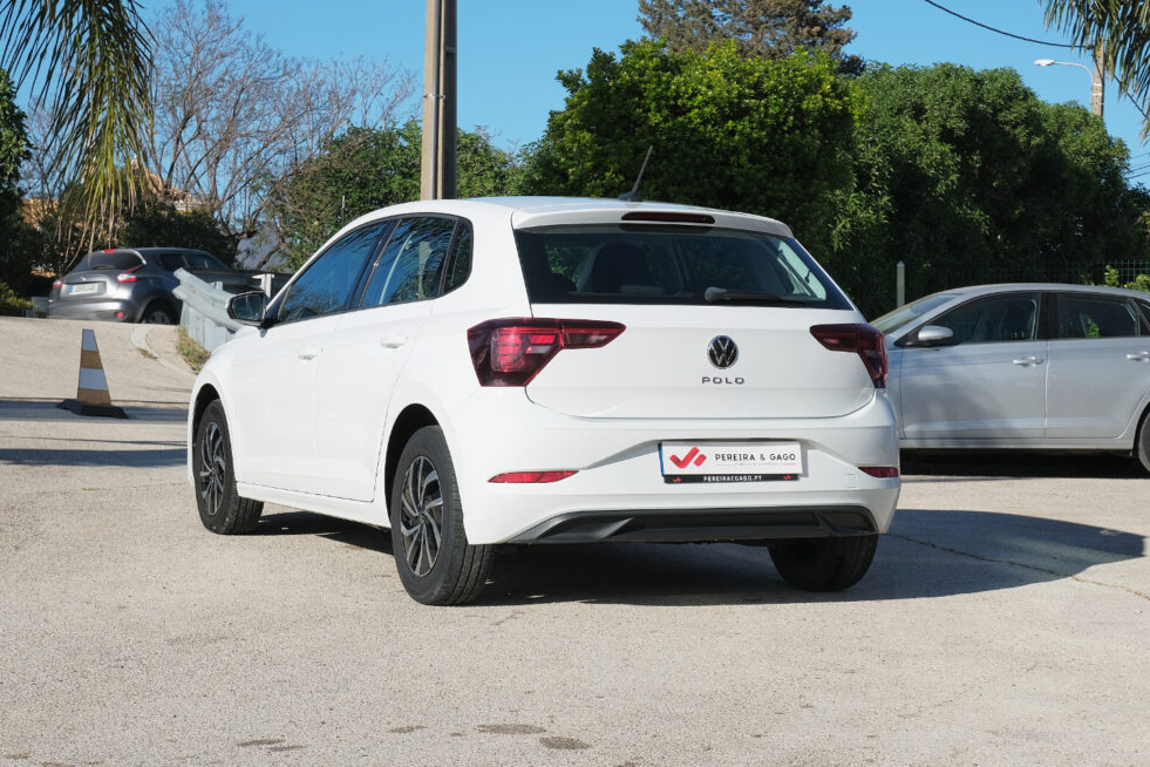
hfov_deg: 28.5
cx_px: 570
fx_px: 2268
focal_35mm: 71
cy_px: 372
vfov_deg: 19.2
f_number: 9
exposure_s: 1/400
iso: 160
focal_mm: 45
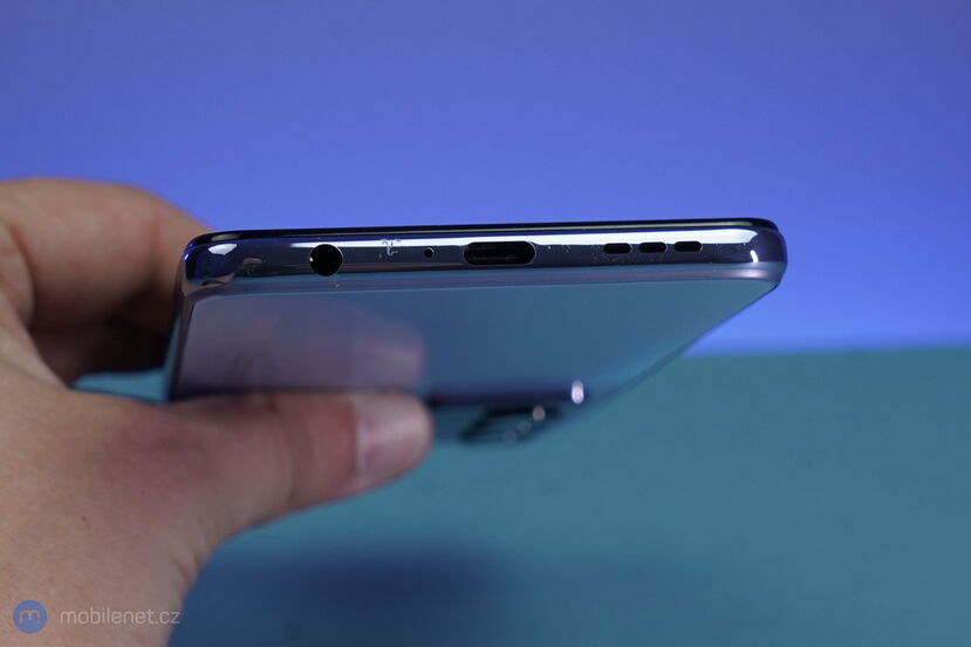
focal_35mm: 50
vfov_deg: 27.0
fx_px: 1348
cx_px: 486
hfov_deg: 39.6
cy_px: 324
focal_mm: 50
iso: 1000
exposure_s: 1/160
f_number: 8
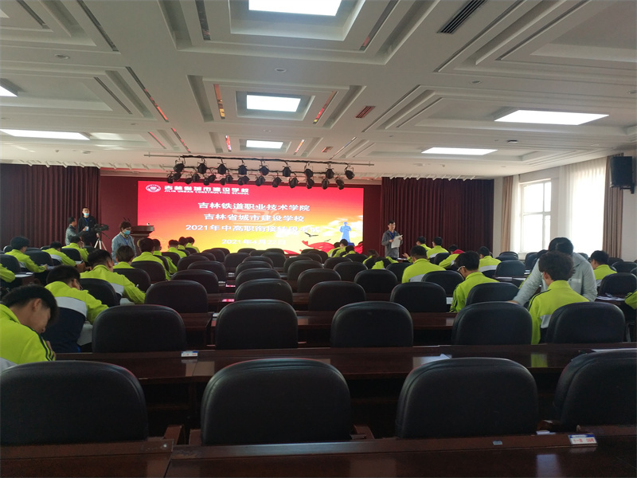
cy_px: 239
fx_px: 589
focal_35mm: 32
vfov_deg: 44.2
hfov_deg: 56.8
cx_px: 318
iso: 181
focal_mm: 4.5
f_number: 2
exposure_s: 1/50
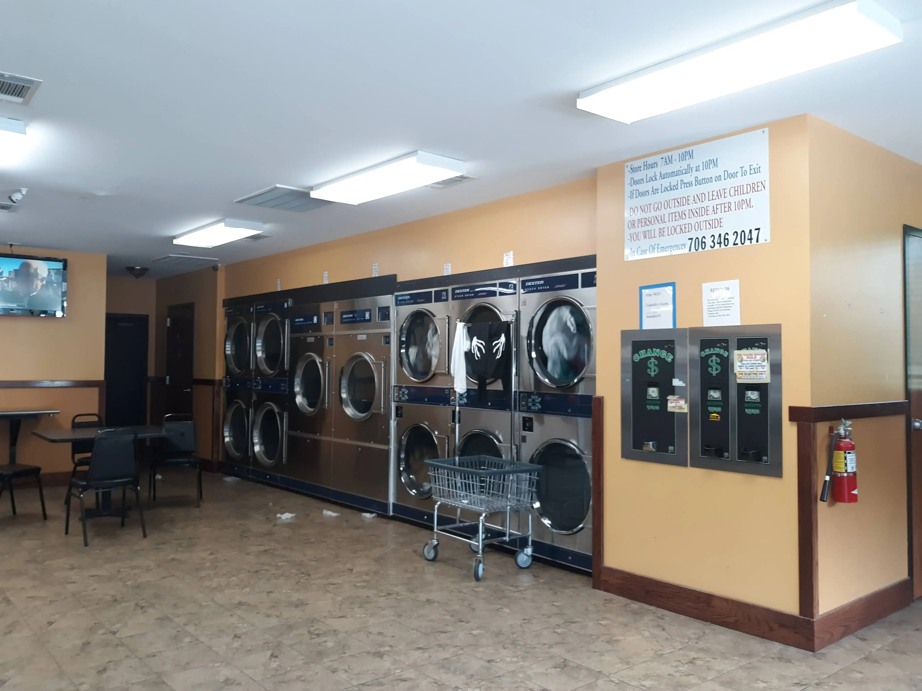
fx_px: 746
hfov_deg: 63.4
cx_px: 461
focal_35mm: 28
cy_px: 346
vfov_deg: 49.7
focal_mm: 3.7
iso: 80
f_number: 1.7
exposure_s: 1/40
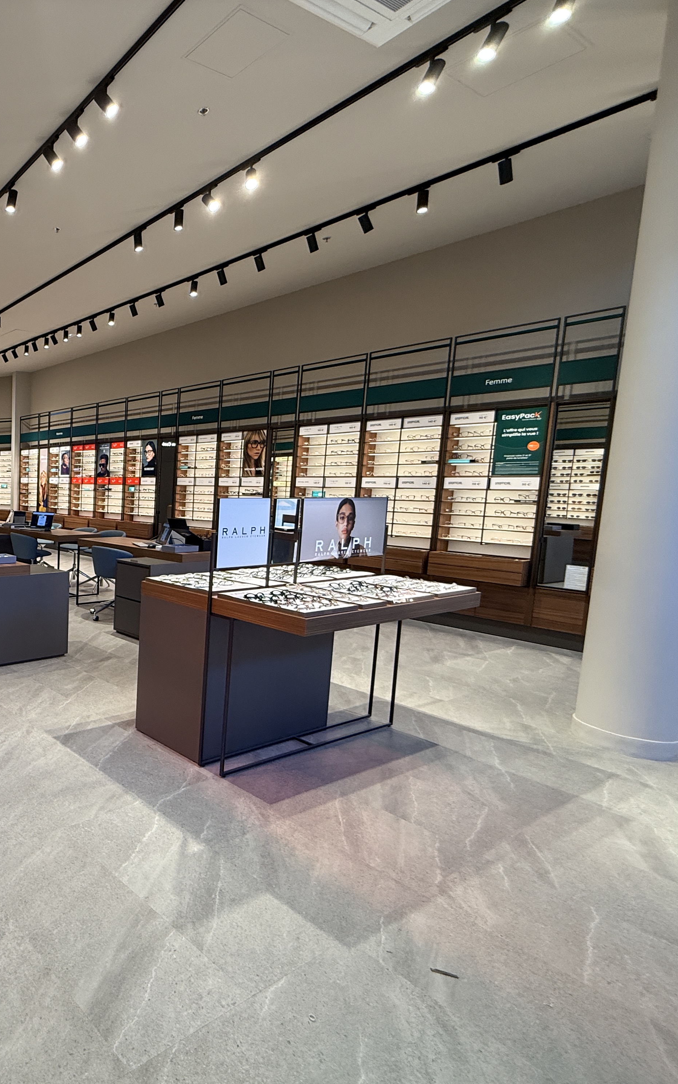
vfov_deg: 85.1
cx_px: -16
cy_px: 546
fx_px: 591
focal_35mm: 20
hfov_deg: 48.0
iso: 125
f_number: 2.2
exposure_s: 1/100
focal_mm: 2.22
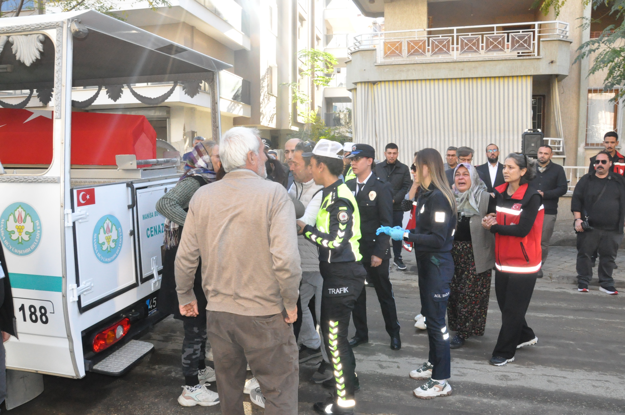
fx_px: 468
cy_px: 208
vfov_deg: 47.8
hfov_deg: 67.4
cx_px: 312
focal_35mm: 27
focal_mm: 18
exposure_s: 1/200
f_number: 14
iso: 3200
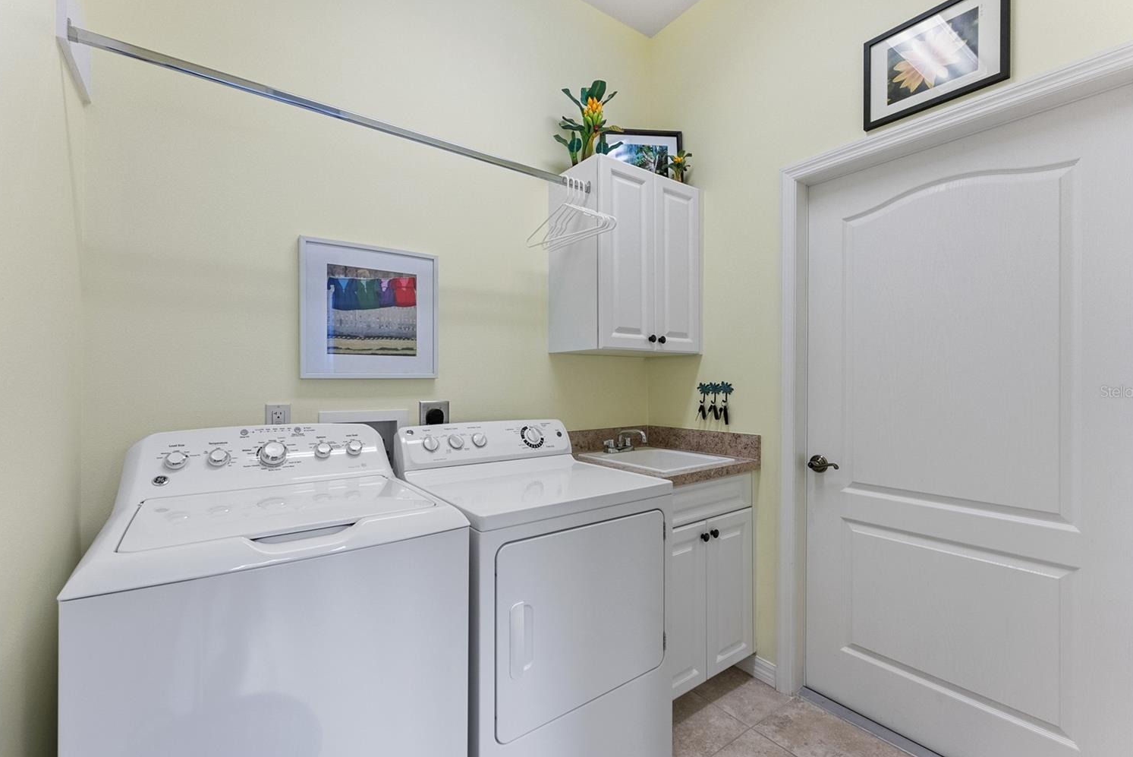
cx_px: 561
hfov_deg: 100.4
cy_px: 391
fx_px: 472
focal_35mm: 15
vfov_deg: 77.4
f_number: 9
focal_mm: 14
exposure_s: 1/20
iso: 640
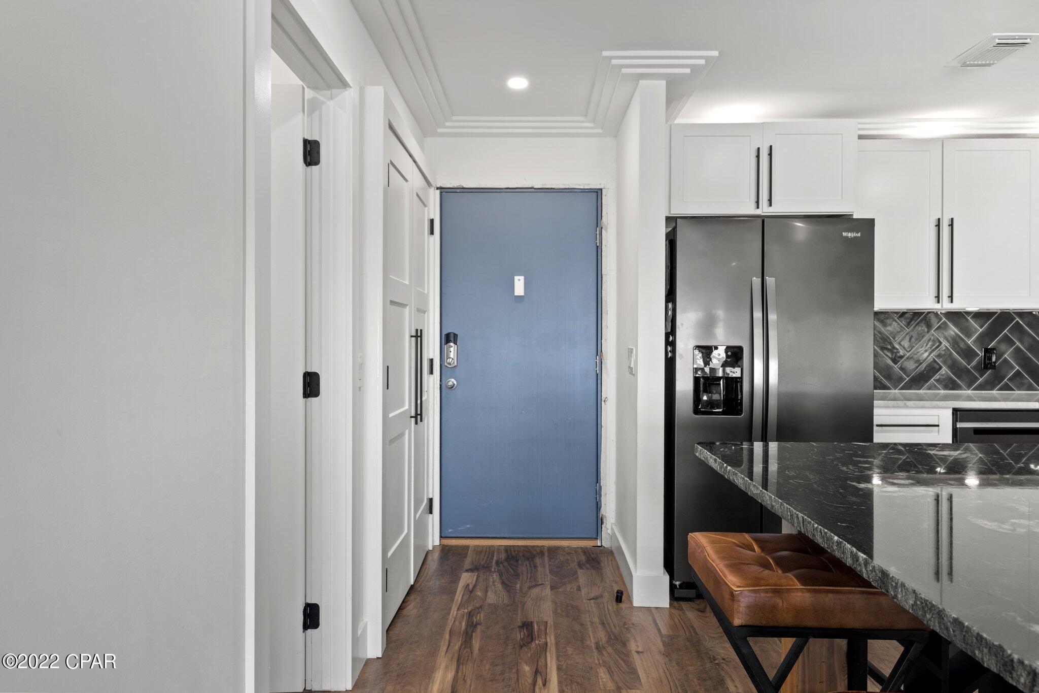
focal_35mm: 24
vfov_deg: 53.1
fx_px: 693
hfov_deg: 73.7
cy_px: 346
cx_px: 520
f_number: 9
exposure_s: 1/2
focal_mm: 24
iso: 500
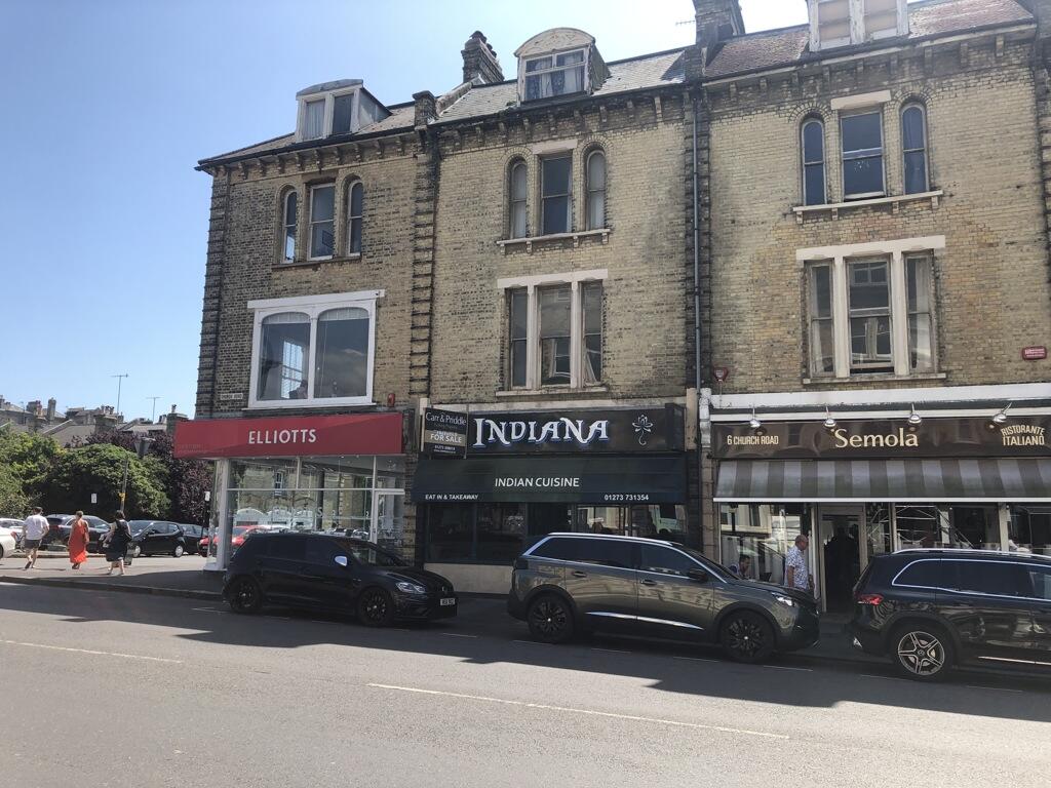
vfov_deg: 49.7
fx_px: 850
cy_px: 394
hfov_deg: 63.4
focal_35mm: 28
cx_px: 526
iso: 20
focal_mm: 3.99
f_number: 1.8
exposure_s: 1/1066
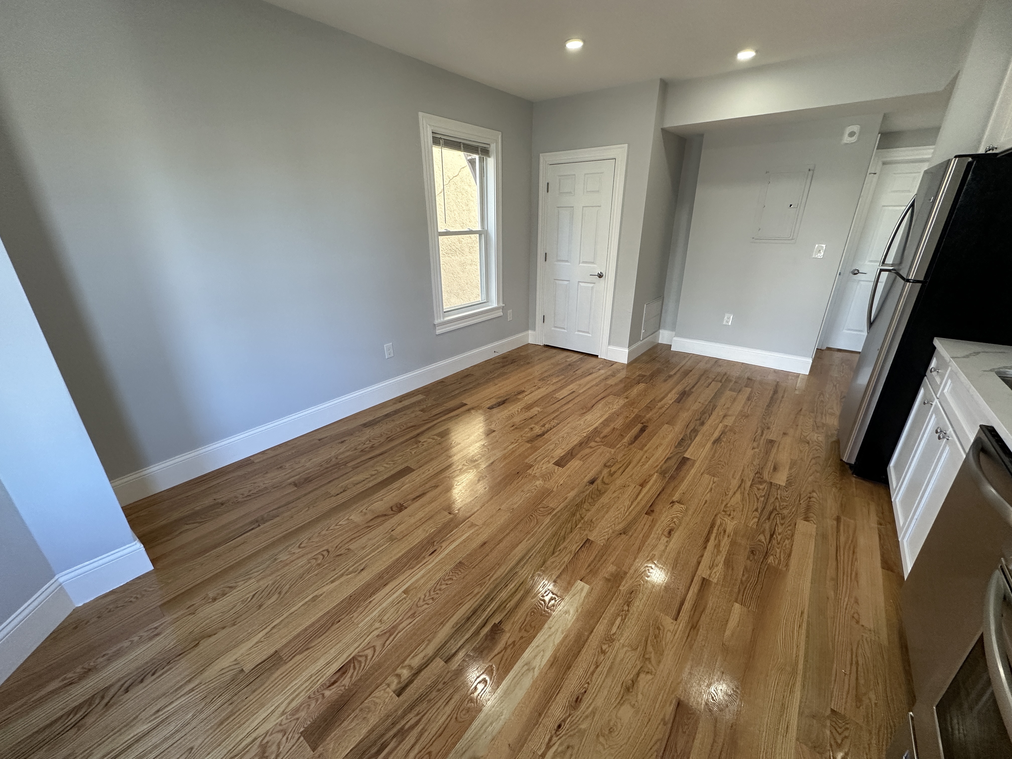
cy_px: 380
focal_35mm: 14
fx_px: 409
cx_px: 506
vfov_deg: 85.7
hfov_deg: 102.1
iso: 200
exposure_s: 1/120
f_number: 2.2
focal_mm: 2.22
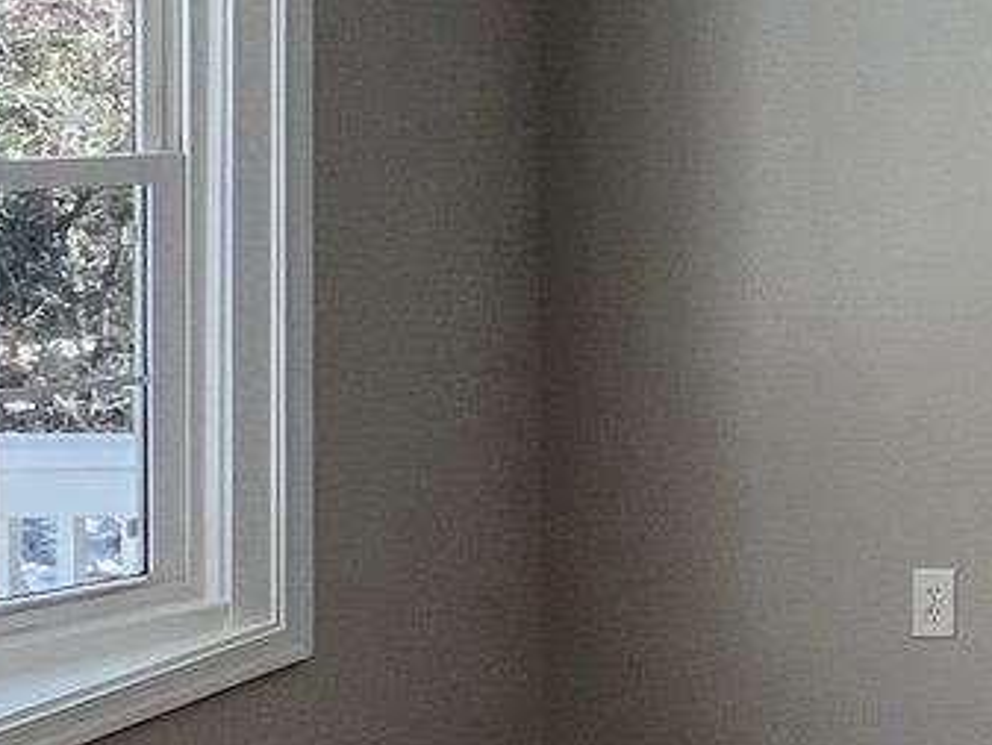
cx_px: 1751
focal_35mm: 79
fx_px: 2265
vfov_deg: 18.2
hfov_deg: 19.2
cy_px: -6
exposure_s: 1/120
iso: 80
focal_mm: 1.57
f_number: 1.8
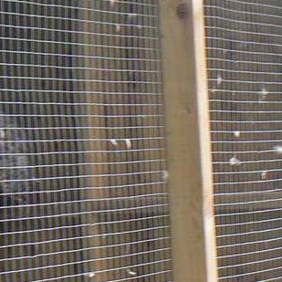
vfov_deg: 10.6
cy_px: 55
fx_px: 1521
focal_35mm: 165
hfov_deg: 10.6
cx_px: 122
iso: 80
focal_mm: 6
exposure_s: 1/50
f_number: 4
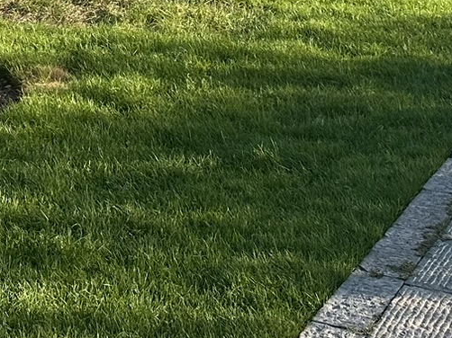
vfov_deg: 13.2
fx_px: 1279
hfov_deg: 19.4
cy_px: -313
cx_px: -5
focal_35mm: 98
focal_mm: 6.86
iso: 80
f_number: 1.78
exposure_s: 1/1664
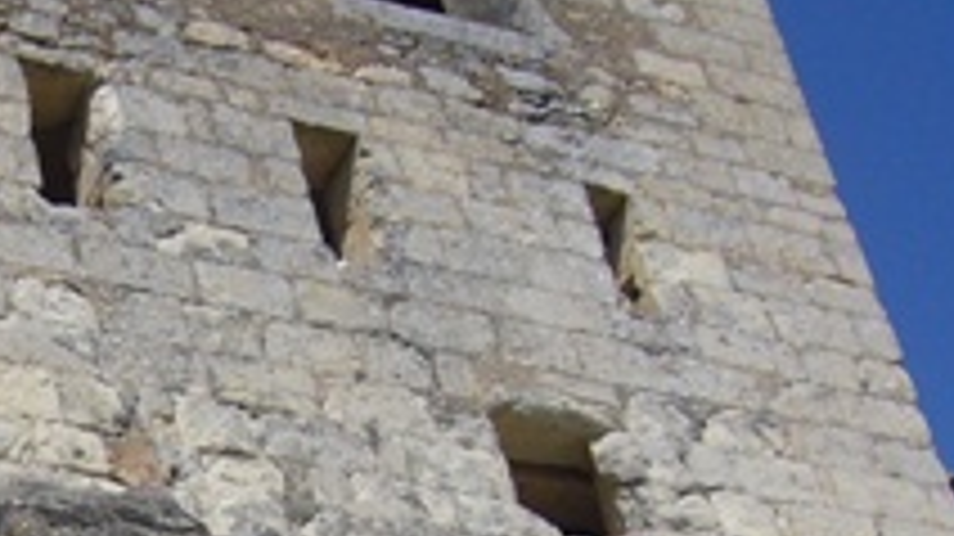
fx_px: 2908
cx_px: -63
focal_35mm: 115
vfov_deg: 10.1
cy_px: 860
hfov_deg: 18.0
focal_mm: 4.6
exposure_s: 1/640
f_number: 5.6
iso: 80
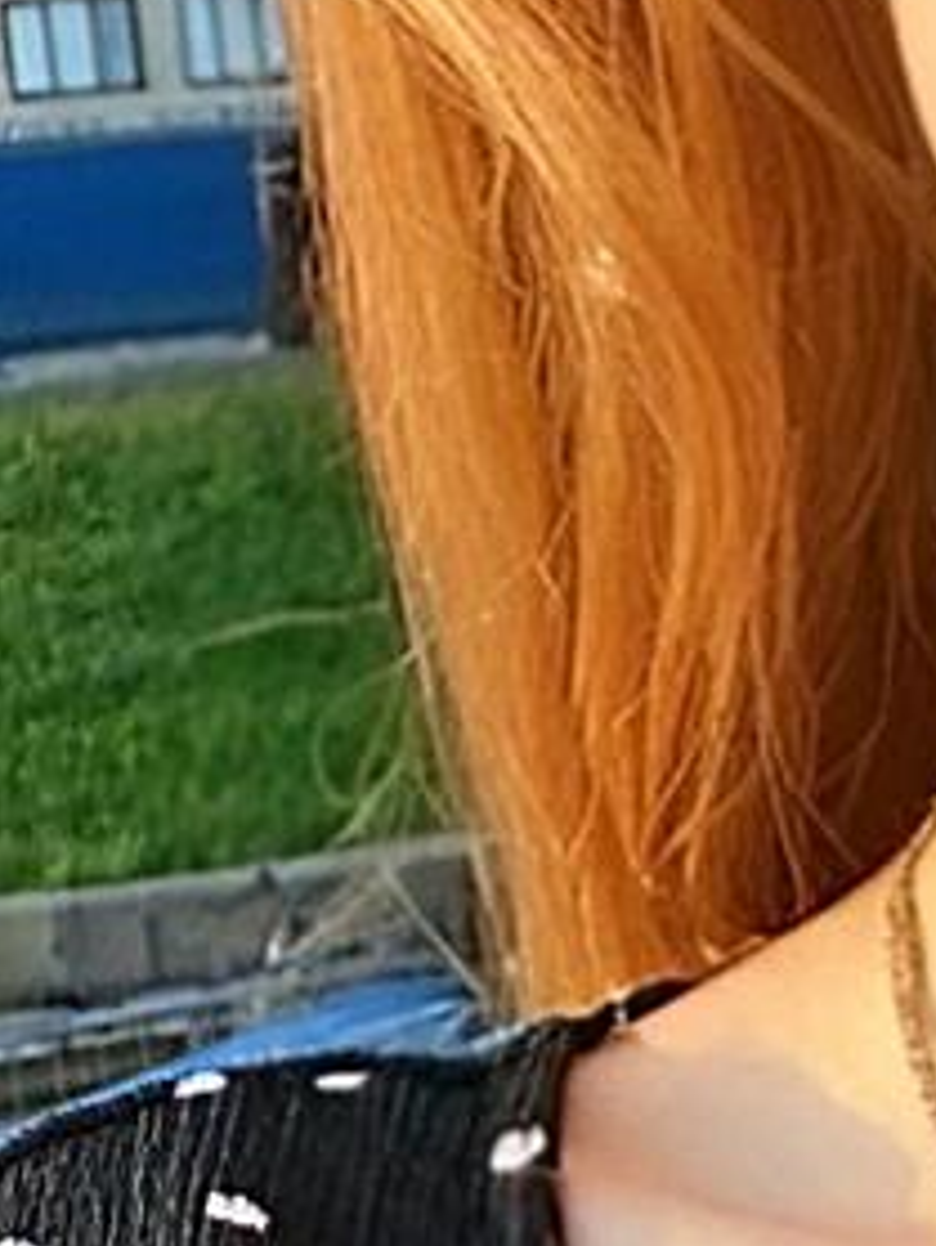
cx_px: 1214
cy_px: 793
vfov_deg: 14.3
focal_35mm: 138
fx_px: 4968
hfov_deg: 10.5
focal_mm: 2.71
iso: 25
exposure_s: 1/160
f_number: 2.2
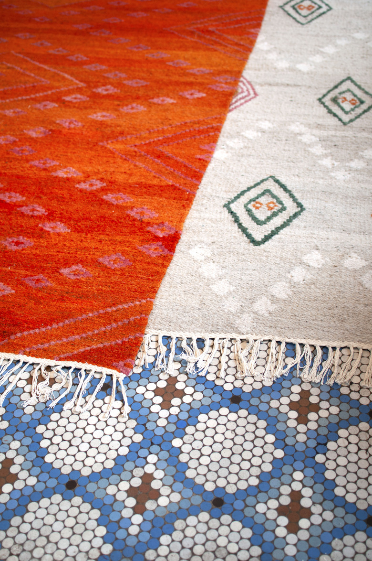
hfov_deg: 25.7
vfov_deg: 37.9
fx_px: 816
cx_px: 186
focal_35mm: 52
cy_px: 280
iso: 200
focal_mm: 35
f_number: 2.2
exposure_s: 1/200
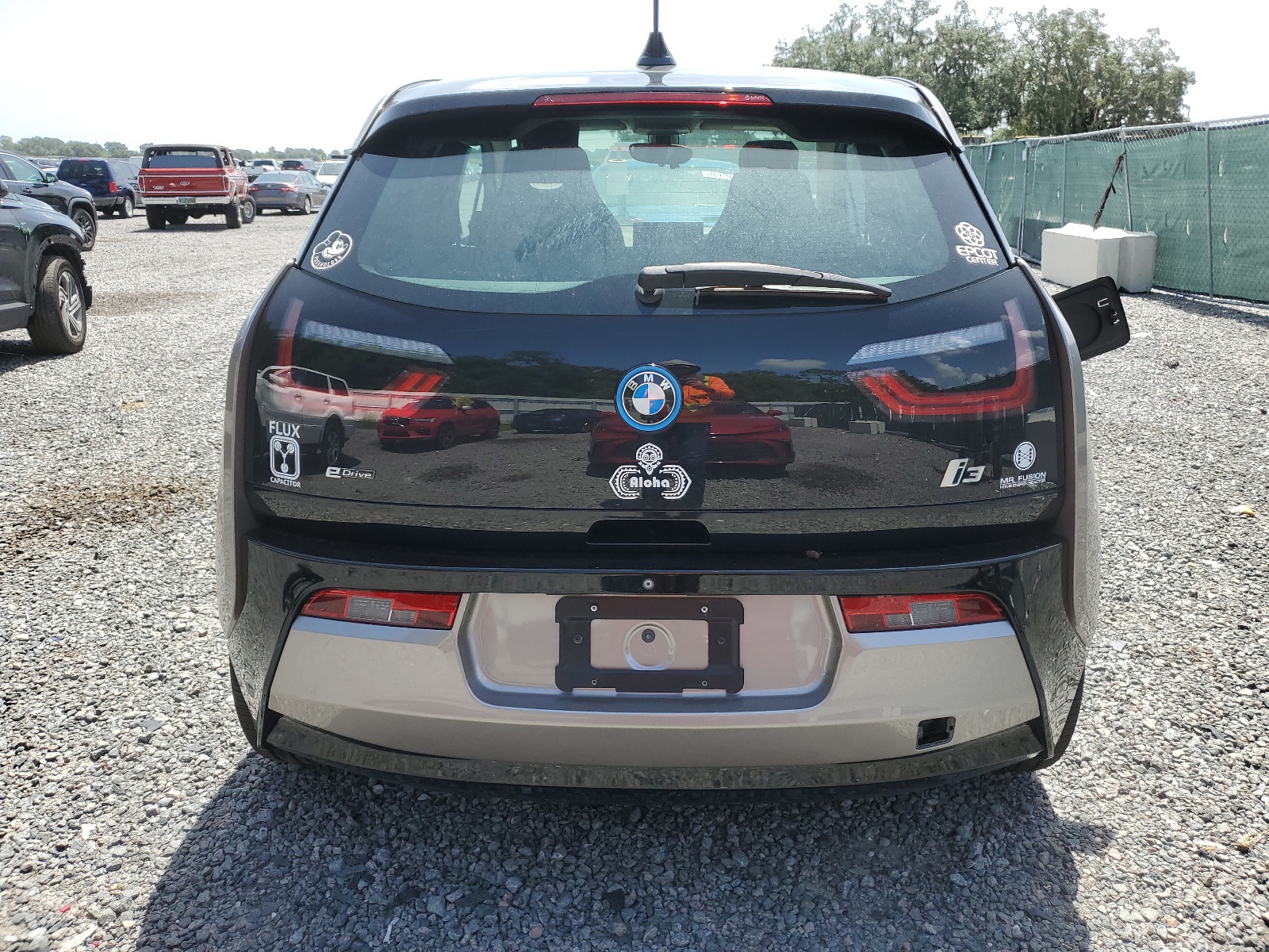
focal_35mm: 26
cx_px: 634
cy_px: 476
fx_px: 953
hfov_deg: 67.3
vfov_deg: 53.1
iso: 50
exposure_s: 1/1667
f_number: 1.5
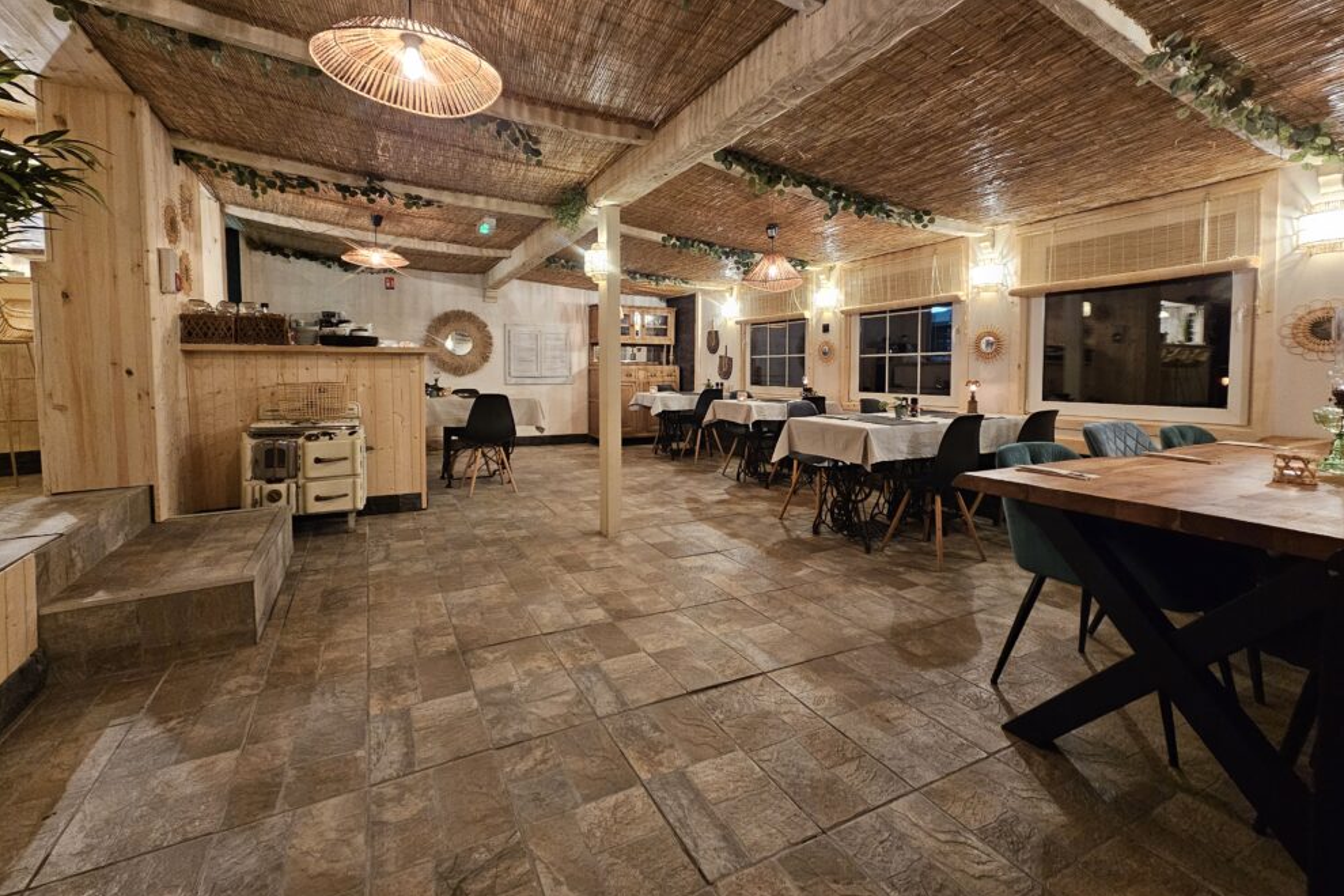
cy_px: 389
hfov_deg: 104.2
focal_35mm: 14
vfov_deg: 80.8
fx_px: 523
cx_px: 650
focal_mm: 2.2
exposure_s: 1/33.3
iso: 640
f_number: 2.2
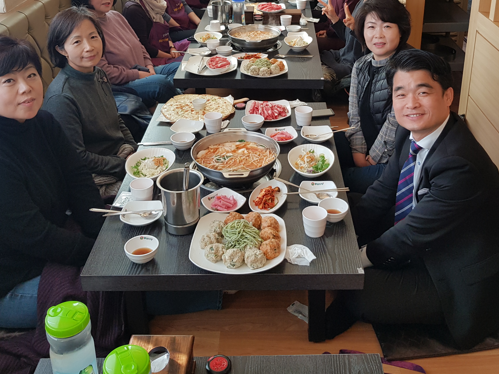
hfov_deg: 47.8
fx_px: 562
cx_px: 266
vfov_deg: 36.1
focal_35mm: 39
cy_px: 98
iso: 80
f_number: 1.7
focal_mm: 4.2
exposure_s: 1/120
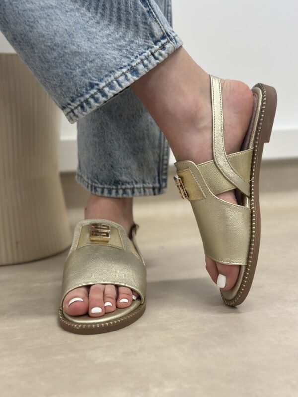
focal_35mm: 48
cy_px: 198
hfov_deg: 30.3
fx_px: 551
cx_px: 149
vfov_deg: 39.7
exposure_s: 1/100
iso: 160
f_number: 1.78
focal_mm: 6.86
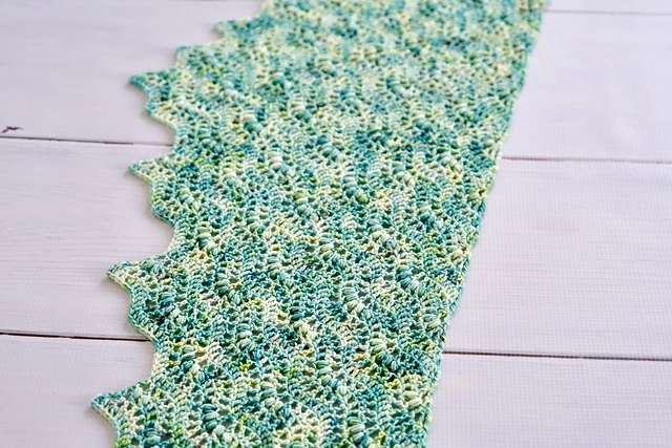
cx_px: 336
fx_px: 1307
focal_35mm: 70
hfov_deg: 28.8
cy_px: 224
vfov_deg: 19.5
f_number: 4
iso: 400
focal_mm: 46.6
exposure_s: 1/70
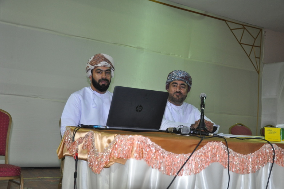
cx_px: 145
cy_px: 95
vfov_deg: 33.4
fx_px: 315
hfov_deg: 48.5
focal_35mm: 40
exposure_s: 1/60
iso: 800
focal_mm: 26
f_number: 4
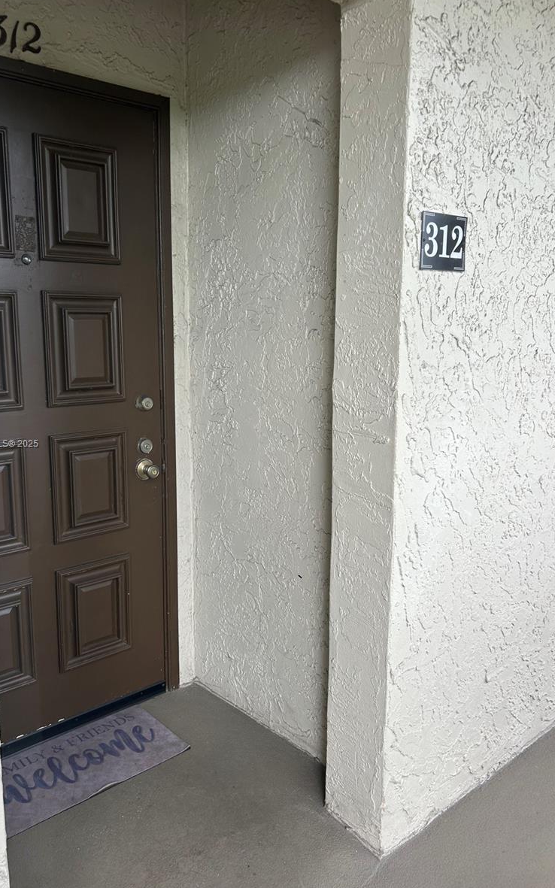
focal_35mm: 28
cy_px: 444
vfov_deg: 66.5
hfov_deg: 44.4
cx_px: 239
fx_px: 678
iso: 32
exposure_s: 1/129
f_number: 1.5
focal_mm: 5.7
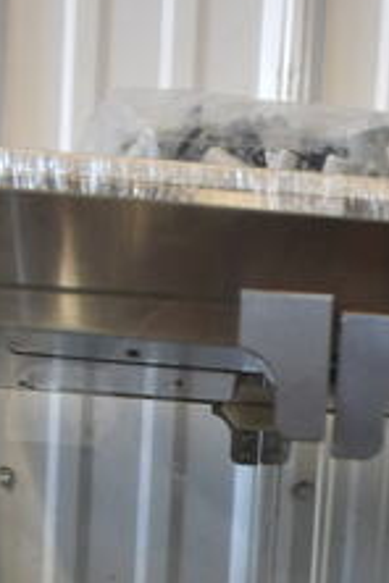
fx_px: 1799
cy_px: 968
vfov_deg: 16.2
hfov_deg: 12.3
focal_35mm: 111
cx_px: 286
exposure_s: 1/30
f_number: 3.5
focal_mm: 18
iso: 500
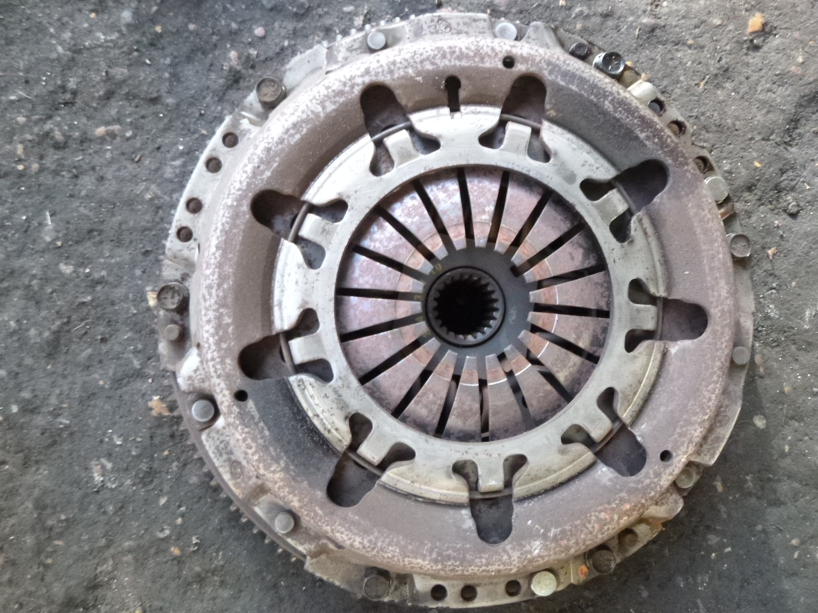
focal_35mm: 25
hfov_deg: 69.4
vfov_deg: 54.9
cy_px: 306
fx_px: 591
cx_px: 409
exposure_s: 1/50
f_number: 3.9
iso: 800
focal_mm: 4.5
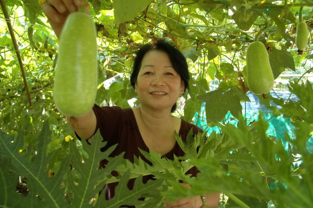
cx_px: 156
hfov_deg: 53.2
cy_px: 104
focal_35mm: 36
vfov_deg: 36.8
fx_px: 313
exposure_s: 1/100
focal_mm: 24
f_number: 5
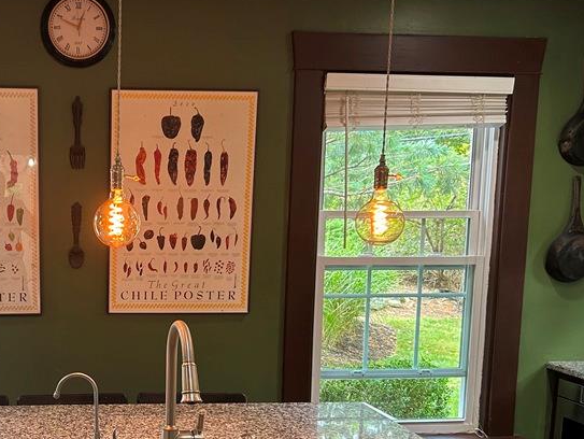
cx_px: 87
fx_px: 827
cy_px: 320
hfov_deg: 37.0
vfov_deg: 29.3
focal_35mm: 49
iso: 80
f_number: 1.5
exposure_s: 1/60
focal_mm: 5.7
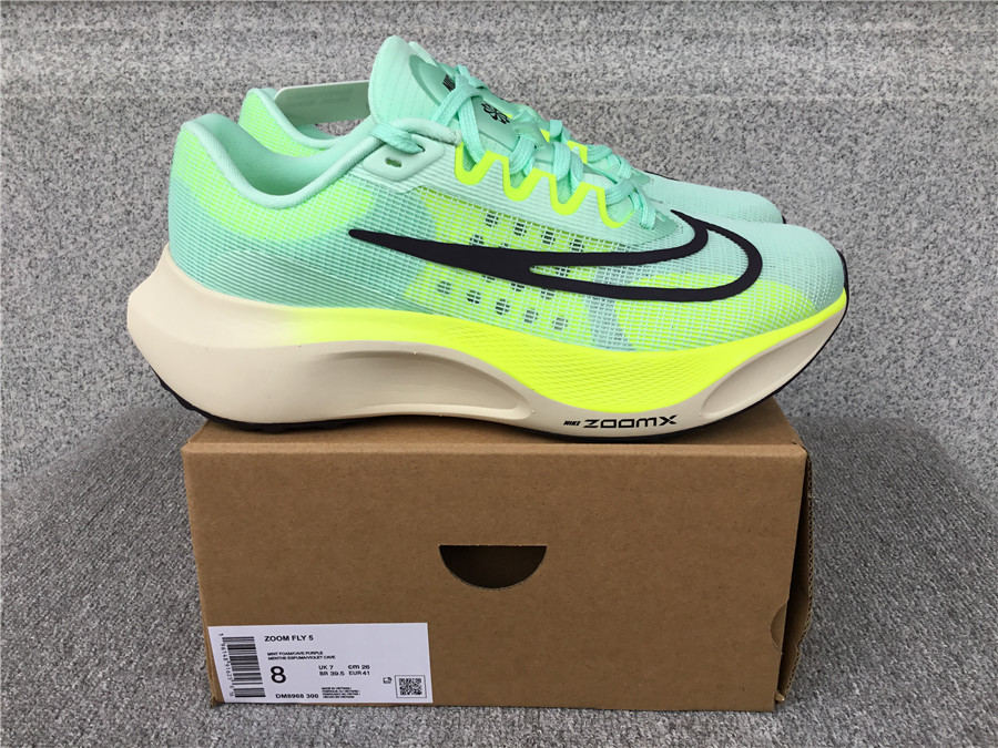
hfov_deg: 58.4
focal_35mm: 31
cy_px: 374
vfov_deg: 45.4
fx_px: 894
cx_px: 499
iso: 25
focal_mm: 3.3
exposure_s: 1/143
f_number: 2.4
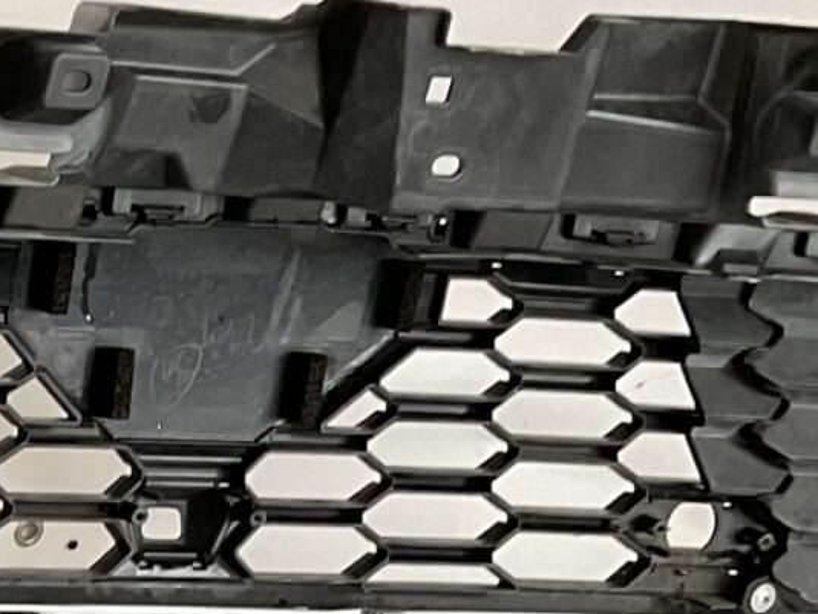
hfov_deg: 12.8
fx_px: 3286
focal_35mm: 139
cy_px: 943
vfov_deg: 10.3
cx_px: -702
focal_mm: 3
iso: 50
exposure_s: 1/50
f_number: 1.8
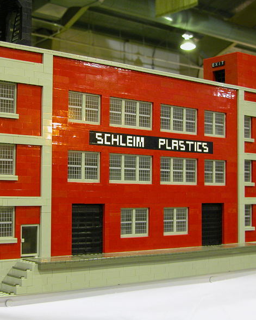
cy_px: 161
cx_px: 78
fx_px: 578
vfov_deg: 31.0
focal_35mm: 61
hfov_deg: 24.8
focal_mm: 11.6
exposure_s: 1/4.2
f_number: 3
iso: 282
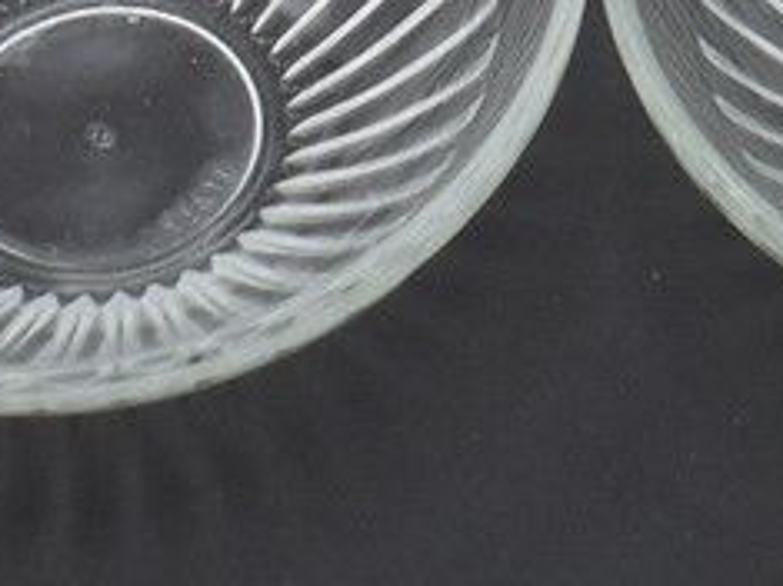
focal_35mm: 165
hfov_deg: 12.0
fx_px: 3730
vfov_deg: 8.7
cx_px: 543
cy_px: -395
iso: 100
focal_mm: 7.8
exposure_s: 1/30
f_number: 4.5
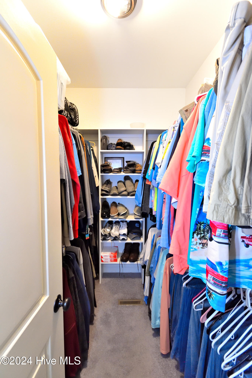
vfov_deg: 100.4
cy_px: 189
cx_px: 126
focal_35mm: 15
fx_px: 158
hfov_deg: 77.3
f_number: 4.5
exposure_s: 1/60
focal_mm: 10
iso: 3200
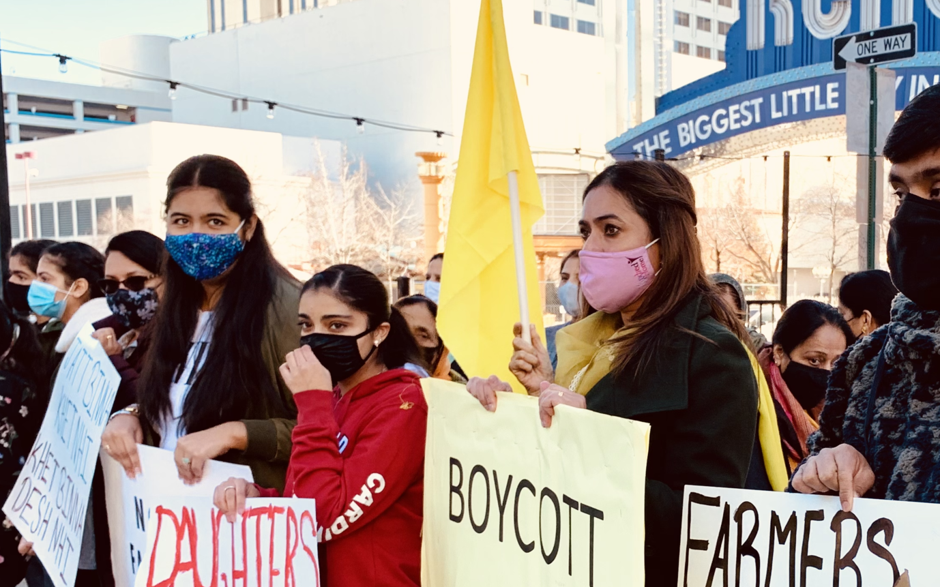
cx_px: 728
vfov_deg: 25.4
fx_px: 1281
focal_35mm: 50
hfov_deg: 39.0
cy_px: 470
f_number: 1.8
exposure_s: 1/260
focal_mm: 4.25
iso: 25
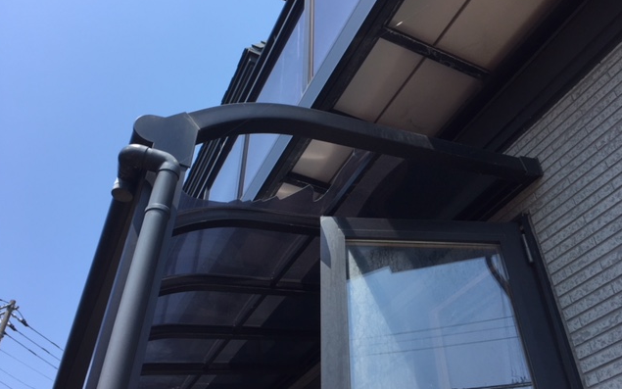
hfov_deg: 61.2
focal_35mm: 31
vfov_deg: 40.6
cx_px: 311
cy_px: 185
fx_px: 526
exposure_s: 1/1236
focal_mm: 4.15
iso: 32
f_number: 2.2
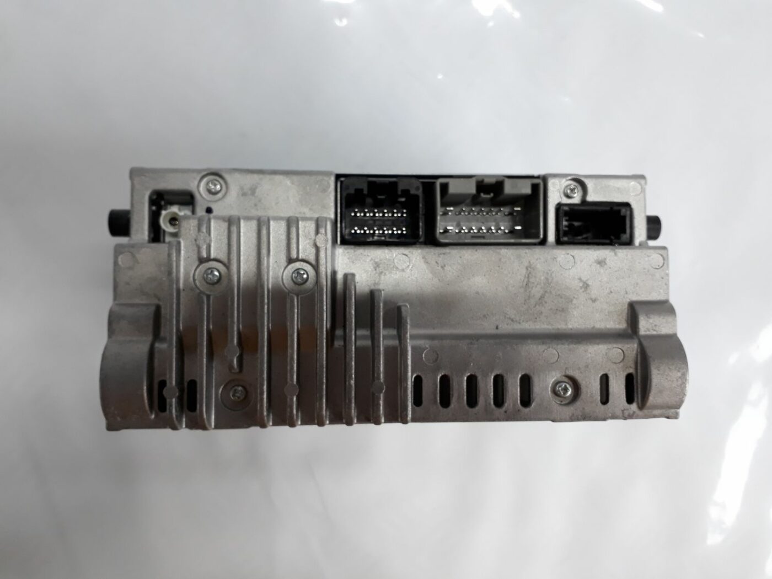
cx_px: 386
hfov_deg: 65.3
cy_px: 290
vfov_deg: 51.4
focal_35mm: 27
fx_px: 602
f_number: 1.9
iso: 100
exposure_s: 1/33
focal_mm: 3.6
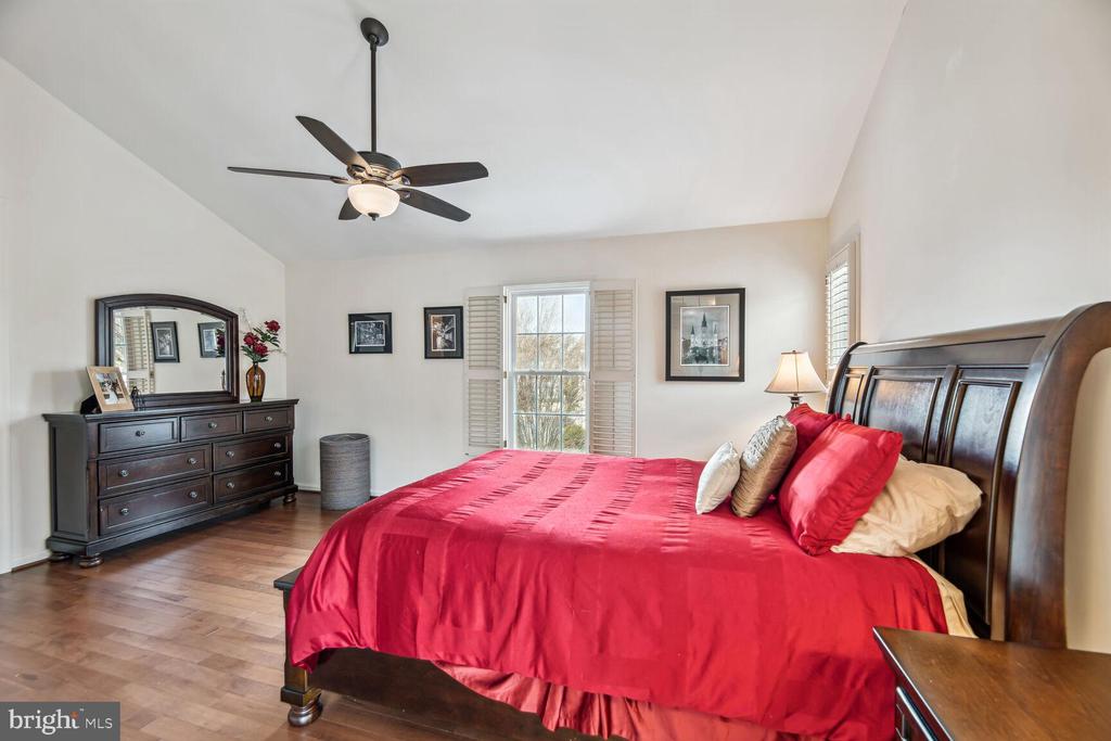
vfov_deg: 81.2
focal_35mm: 14
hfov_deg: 104.2
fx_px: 432
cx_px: 556
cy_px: 370
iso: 100
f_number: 9
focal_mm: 14
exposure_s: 1.3
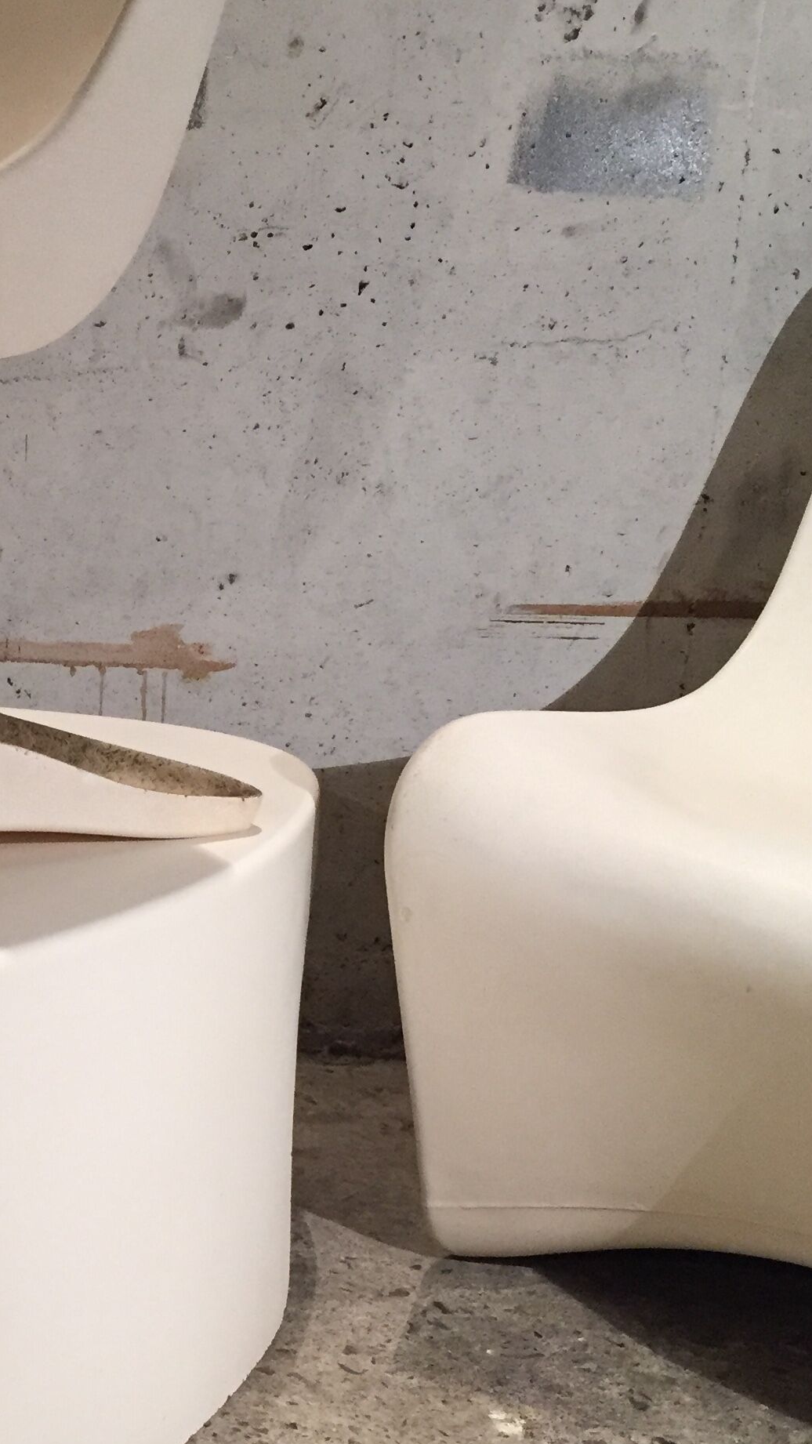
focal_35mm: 56
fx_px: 2144
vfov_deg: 37.1
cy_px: 865
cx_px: -120
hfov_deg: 20.3
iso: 200
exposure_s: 1/33
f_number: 2.2
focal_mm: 4.15
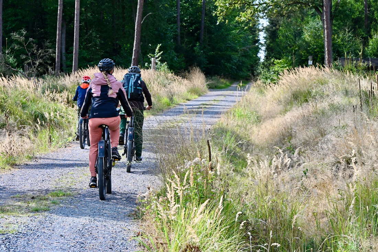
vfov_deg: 11.0
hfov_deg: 16.4
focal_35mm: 125
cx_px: 189
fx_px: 1313
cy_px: 126
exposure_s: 1/125
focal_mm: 125
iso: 220
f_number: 11
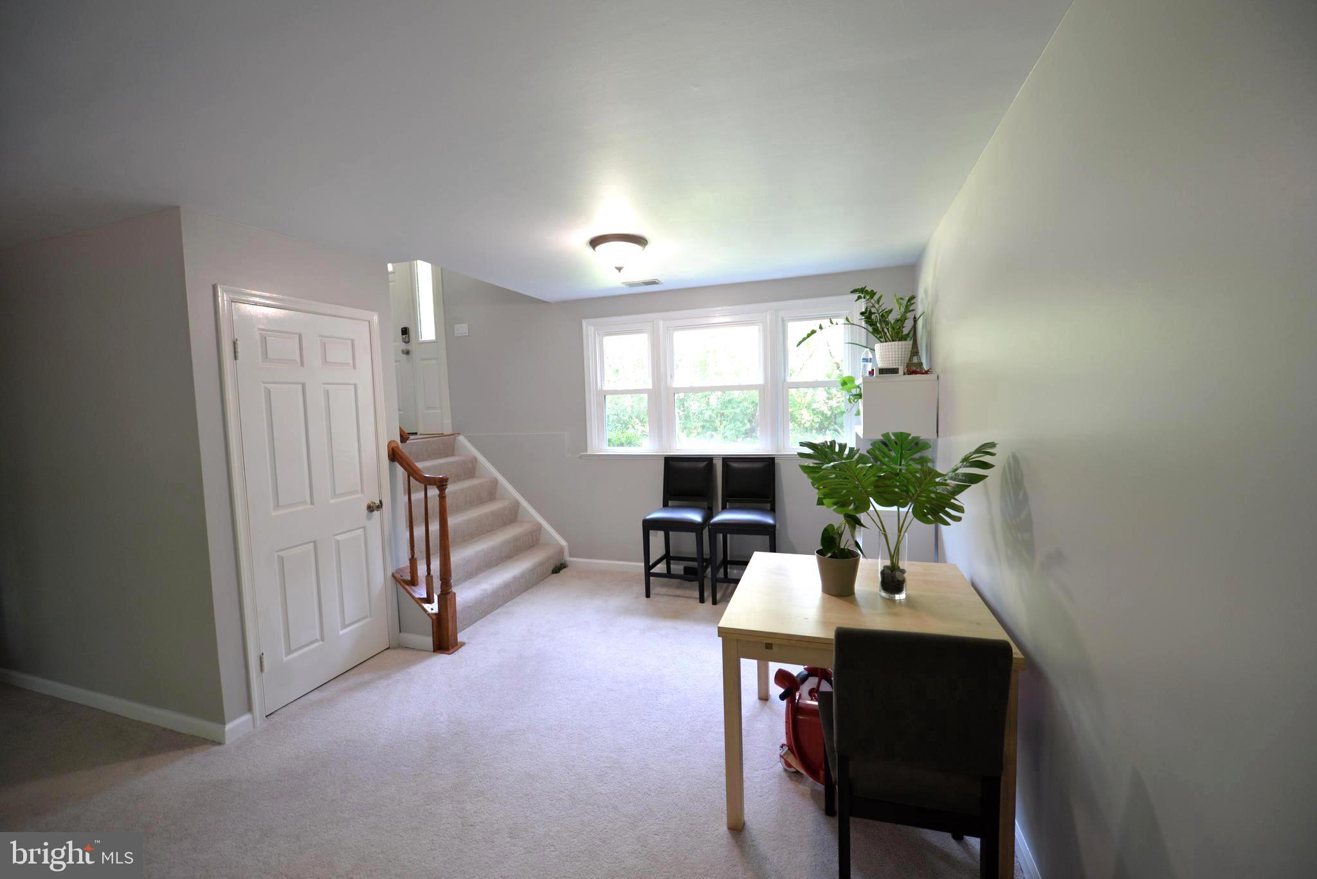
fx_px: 512
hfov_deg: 104.2
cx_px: 658
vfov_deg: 81.3
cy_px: 440
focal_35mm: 14
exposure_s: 1/50
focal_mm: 14
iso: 800
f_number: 3.5
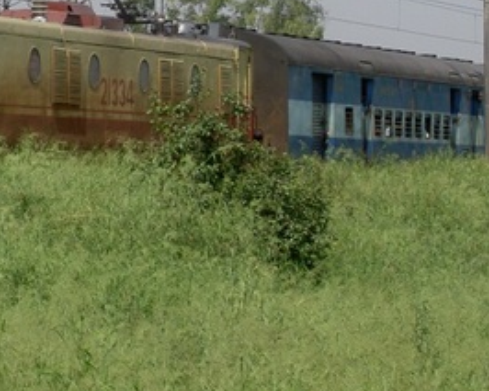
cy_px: -22
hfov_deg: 7.0
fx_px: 3981
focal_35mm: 275
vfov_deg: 5.6
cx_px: 18
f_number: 4.9
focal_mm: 24
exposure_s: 1/400
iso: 50
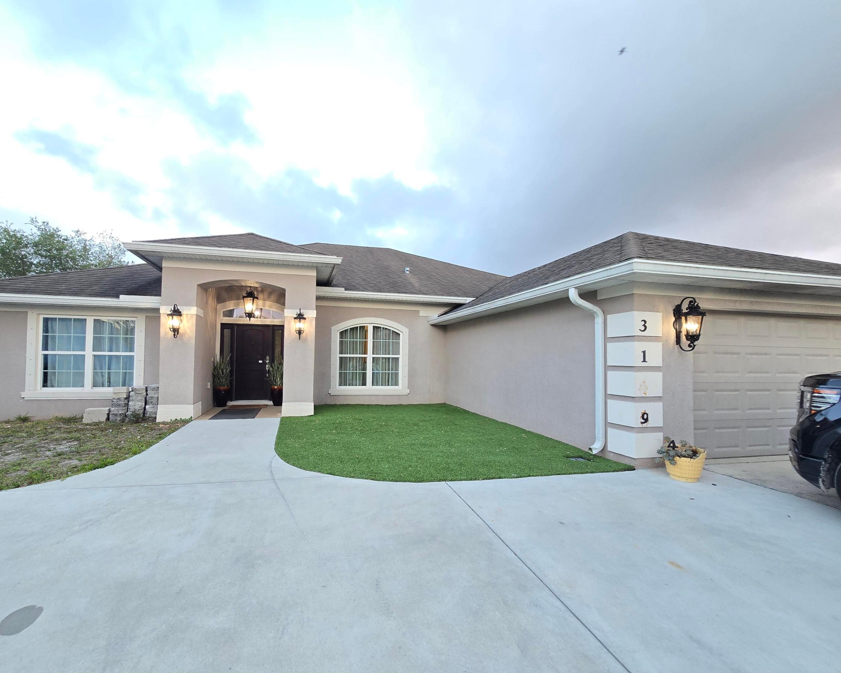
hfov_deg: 100.5
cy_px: 346
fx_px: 348
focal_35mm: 14
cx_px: 388
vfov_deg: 88.0
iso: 100
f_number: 2.2
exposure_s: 1/60
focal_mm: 2.2
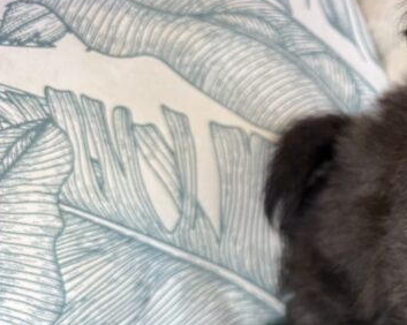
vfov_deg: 22.5
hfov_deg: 23.4
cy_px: 172
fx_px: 819
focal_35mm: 68
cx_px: 579
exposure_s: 1/120
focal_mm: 6.76
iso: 100
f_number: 1.78
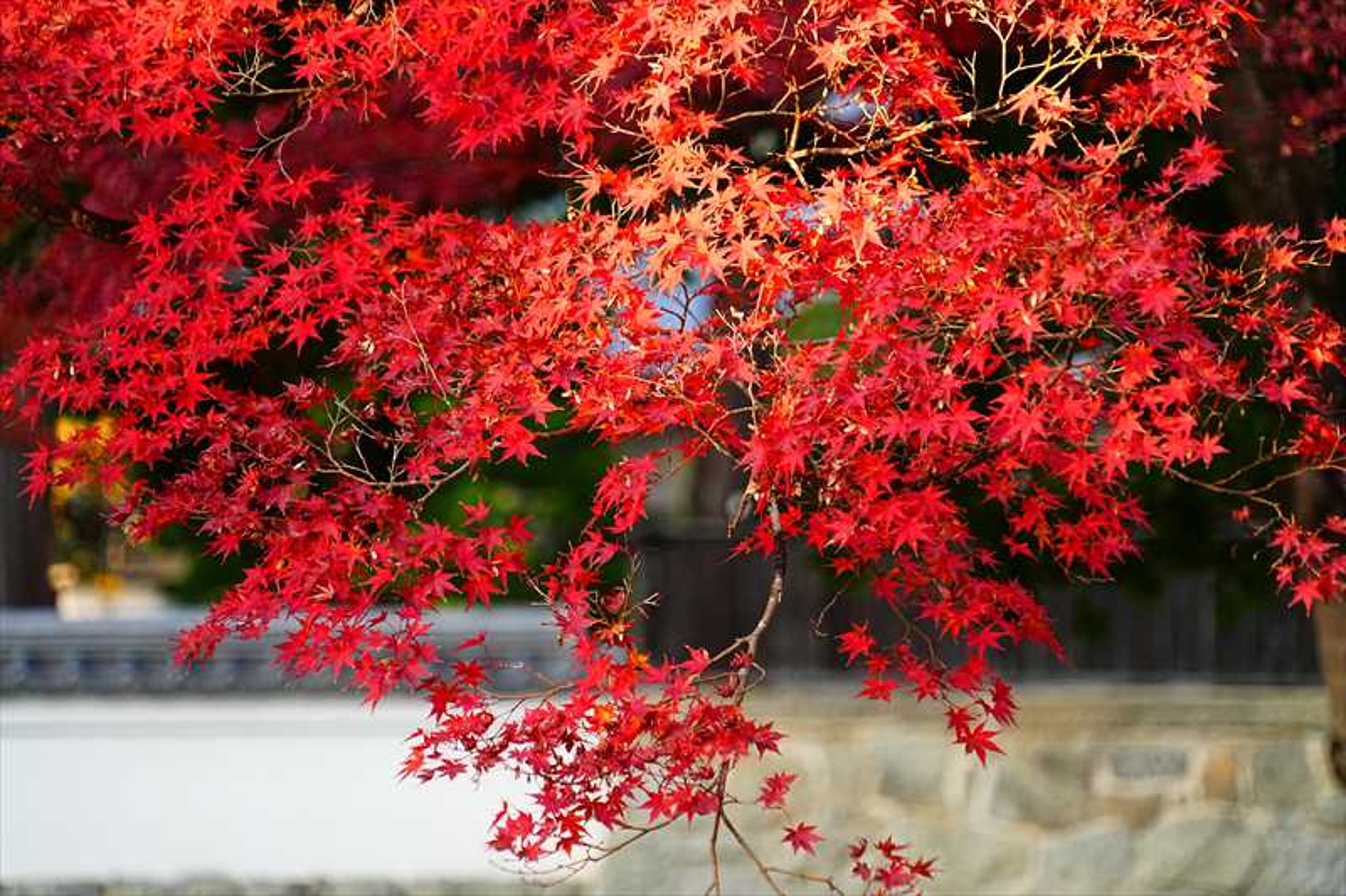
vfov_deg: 7.1
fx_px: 7251
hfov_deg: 10.6
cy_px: 448
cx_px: 673
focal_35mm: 194
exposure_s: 1/200
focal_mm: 194
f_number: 6.3
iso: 640
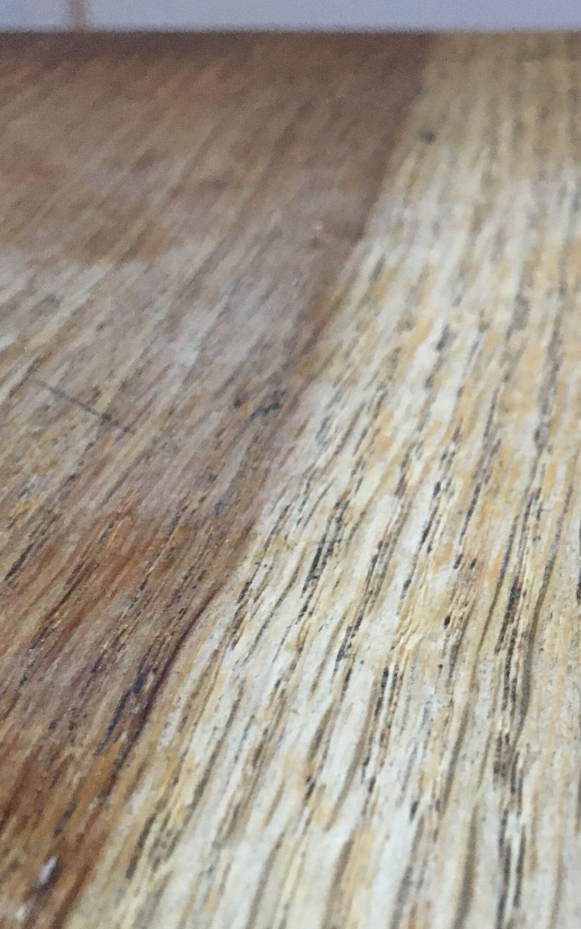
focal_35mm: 54
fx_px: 1368
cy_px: 553
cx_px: 659
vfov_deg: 37.4
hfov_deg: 22.5
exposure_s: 1/25
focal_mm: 4.15
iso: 200
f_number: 2.2
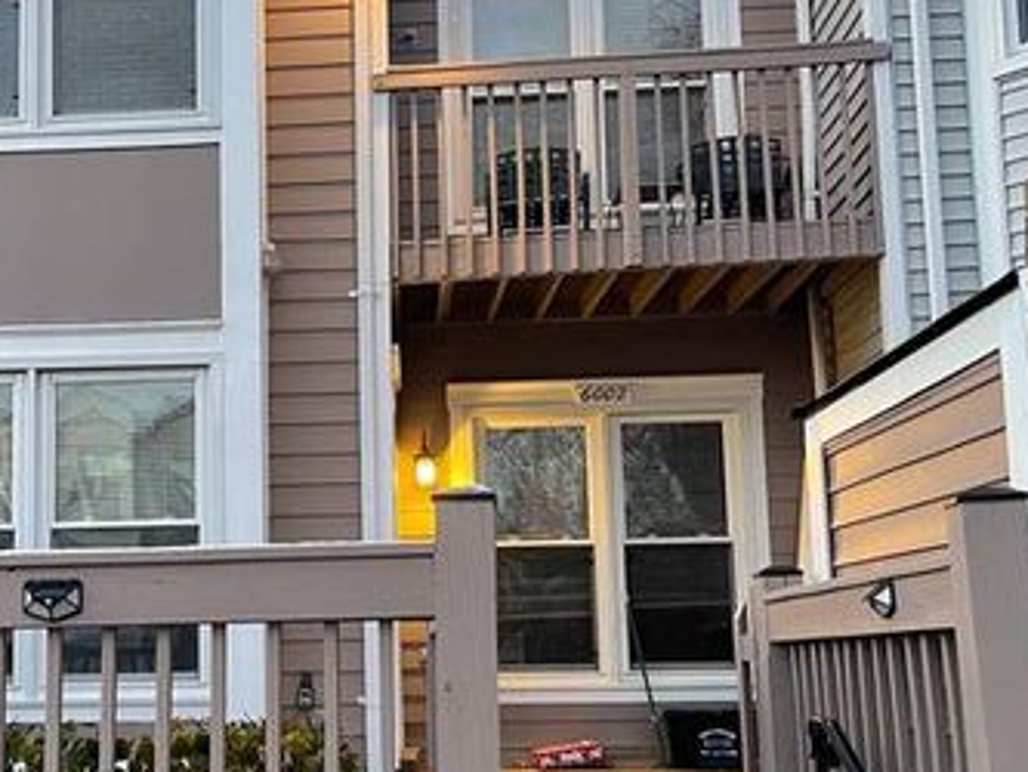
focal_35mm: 50
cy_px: 459
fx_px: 1485
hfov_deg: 37.4
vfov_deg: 29.1
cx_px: 281
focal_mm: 5.1
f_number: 1.6
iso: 320
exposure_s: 1/60
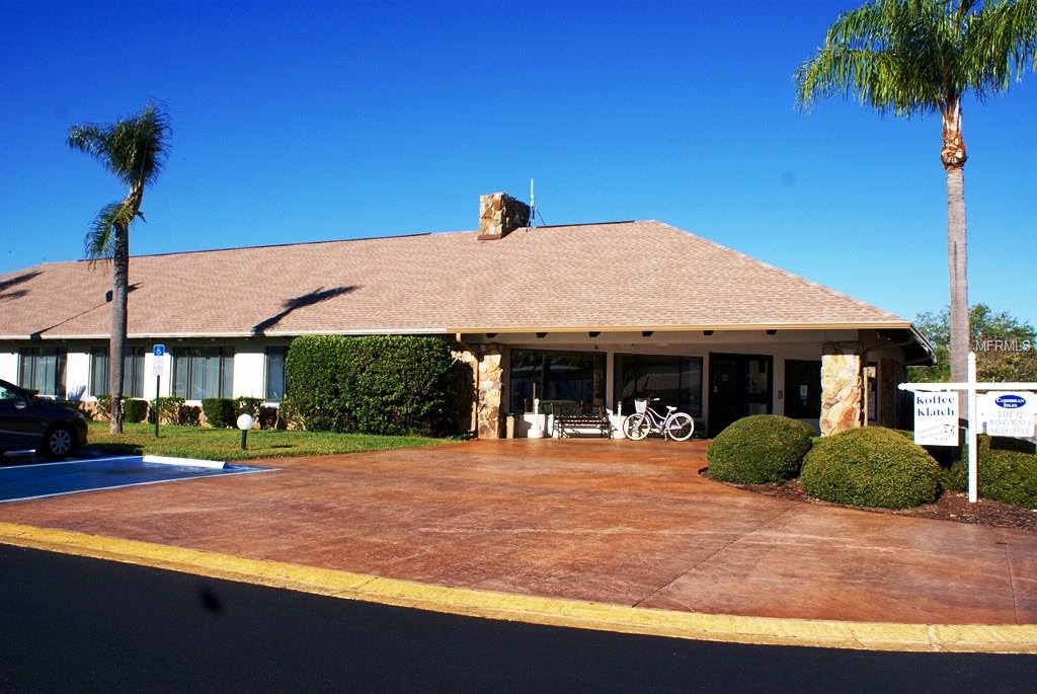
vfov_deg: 43.7
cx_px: 518
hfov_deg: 61.9
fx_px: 865
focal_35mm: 30
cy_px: 347
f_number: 10
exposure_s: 1/200
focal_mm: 20
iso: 100
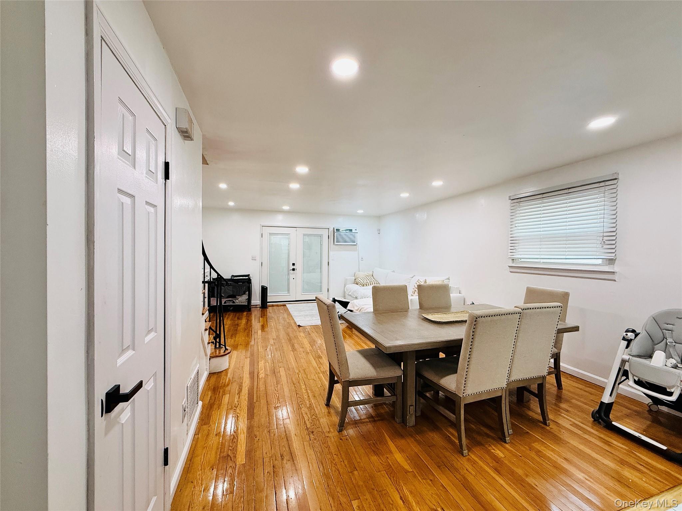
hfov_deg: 102.1
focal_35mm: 14
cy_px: 256
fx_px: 276
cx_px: 341
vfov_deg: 85.7
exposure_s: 1/120
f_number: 2.2
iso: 160
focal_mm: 2.22
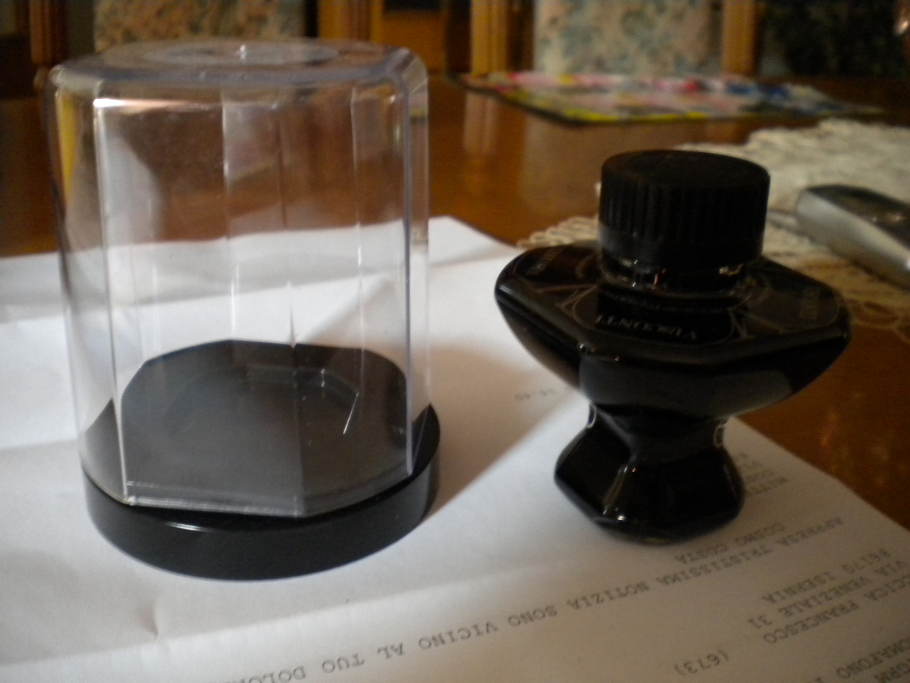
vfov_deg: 40.7
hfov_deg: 52.6
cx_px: 455
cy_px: 342
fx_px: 920
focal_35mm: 35
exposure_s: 1/8.8
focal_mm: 6.3
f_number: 3.1
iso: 589
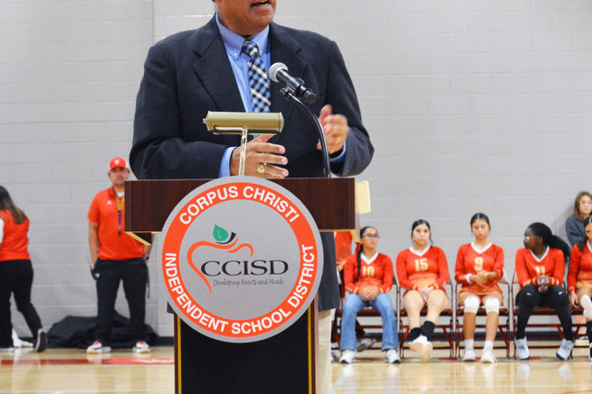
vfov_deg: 10.4
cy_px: 181
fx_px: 2165
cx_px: 263
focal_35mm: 132
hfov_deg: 15.6
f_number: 5.6
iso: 3200
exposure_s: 1/100
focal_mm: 55
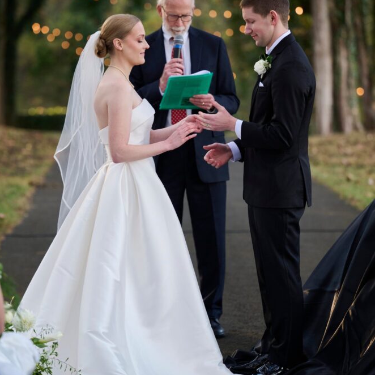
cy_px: 169
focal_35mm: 154
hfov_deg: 11.3
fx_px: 1887
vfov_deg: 11.3
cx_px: 187
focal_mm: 120
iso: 640
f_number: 3.2
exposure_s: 1/320
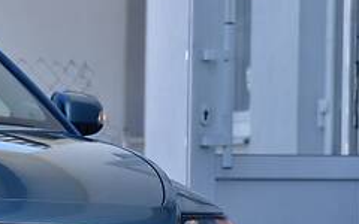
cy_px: 207
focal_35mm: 407
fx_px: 3982
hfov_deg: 5.1
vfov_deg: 3.2
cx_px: -212
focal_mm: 120
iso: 360
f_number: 5.6
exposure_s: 1/500
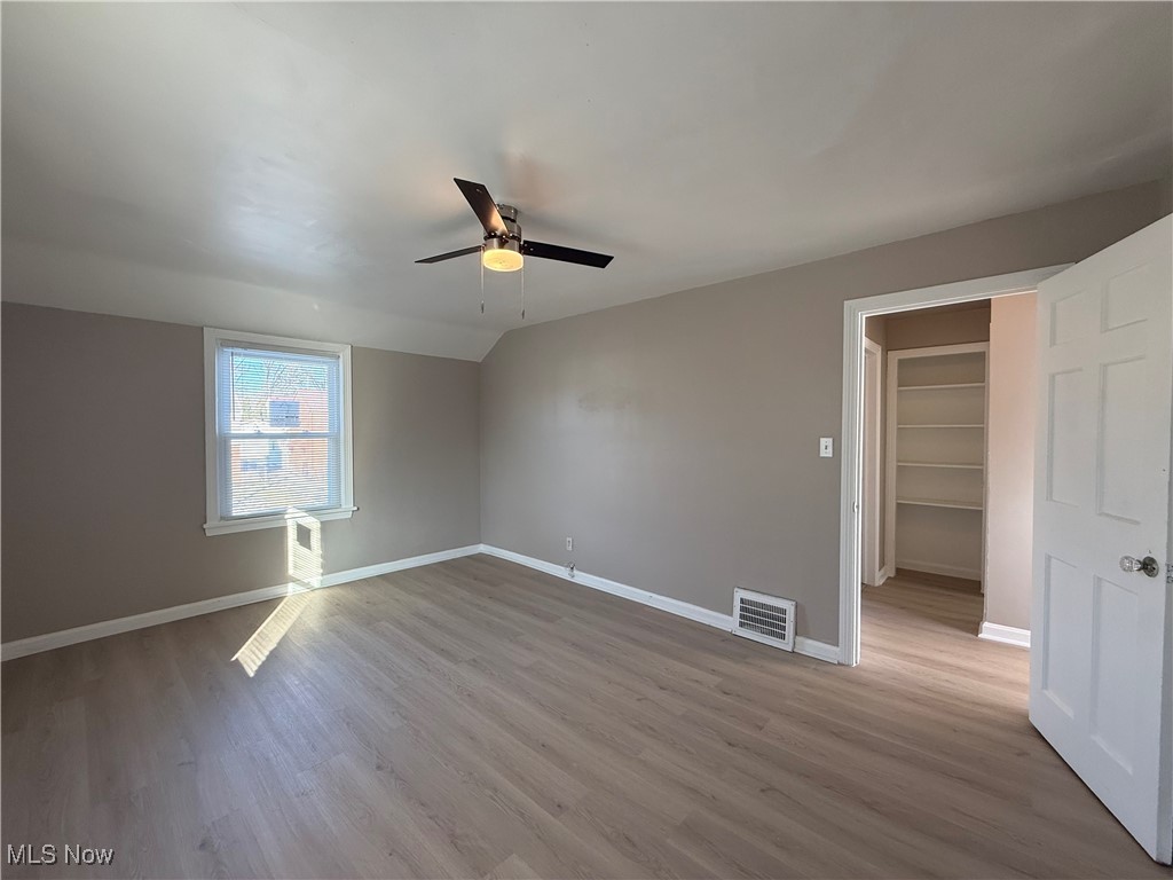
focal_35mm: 14
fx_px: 474
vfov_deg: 85.7
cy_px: 440
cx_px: 586
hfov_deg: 102.1
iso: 160
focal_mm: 2.22
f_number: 2.2
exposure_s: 1/120
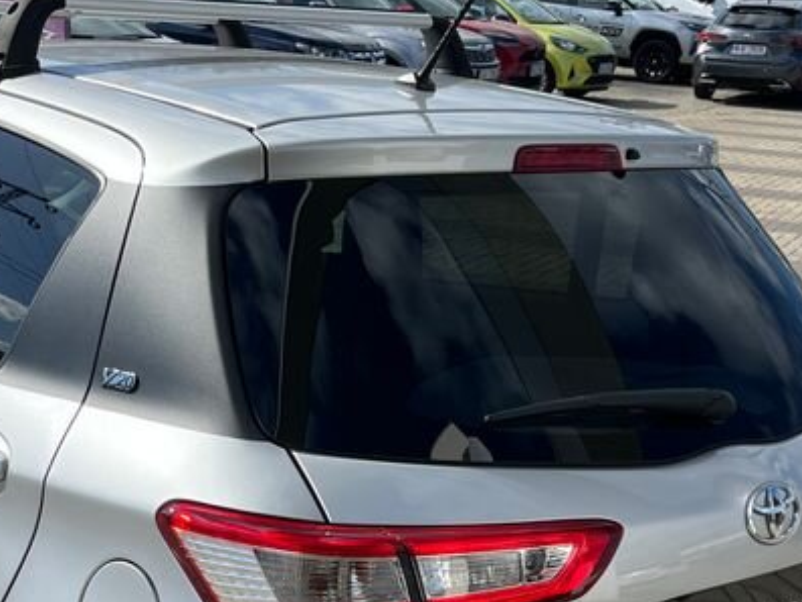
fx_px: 1553
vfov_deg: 21.3
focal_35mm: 67
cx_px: 261
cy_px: 578
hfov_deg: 28.7
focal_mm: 5.1
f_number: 1.6
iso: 50
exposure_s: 1/3745
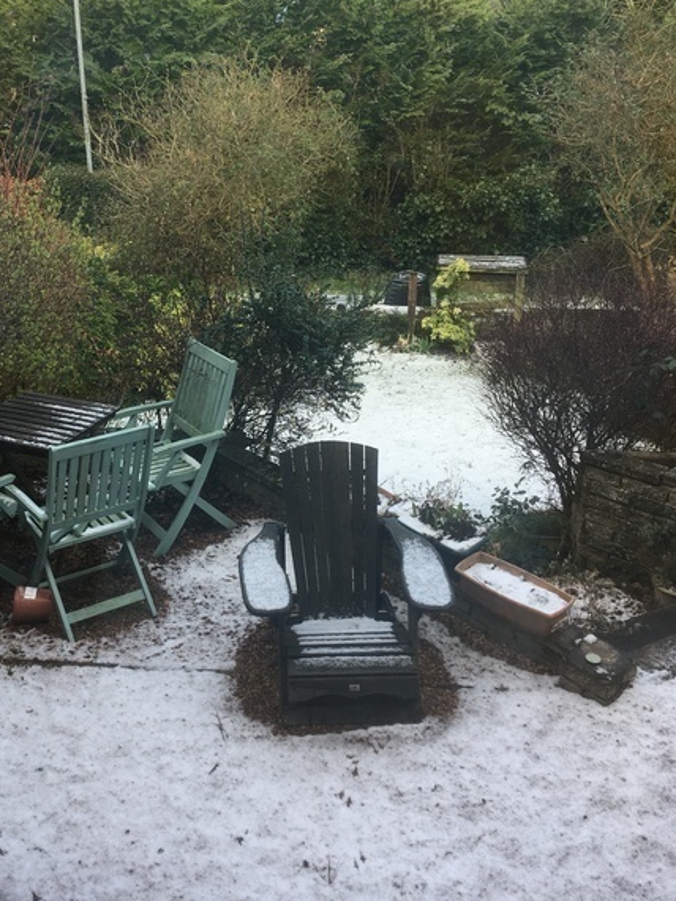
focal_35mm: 39
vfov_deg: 47.7
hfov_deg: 36.6
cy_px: 383
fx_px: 1016
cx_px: 253
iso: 25
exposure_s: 1/164
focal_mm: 4.15
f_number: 2.2
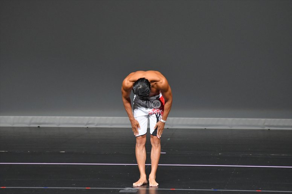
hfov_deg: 6.0
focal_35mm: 345
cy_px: 97
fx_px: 2797
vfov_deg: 4.0
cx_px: 146
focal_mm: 230
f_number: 5.6
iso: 4000
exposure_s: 1/400
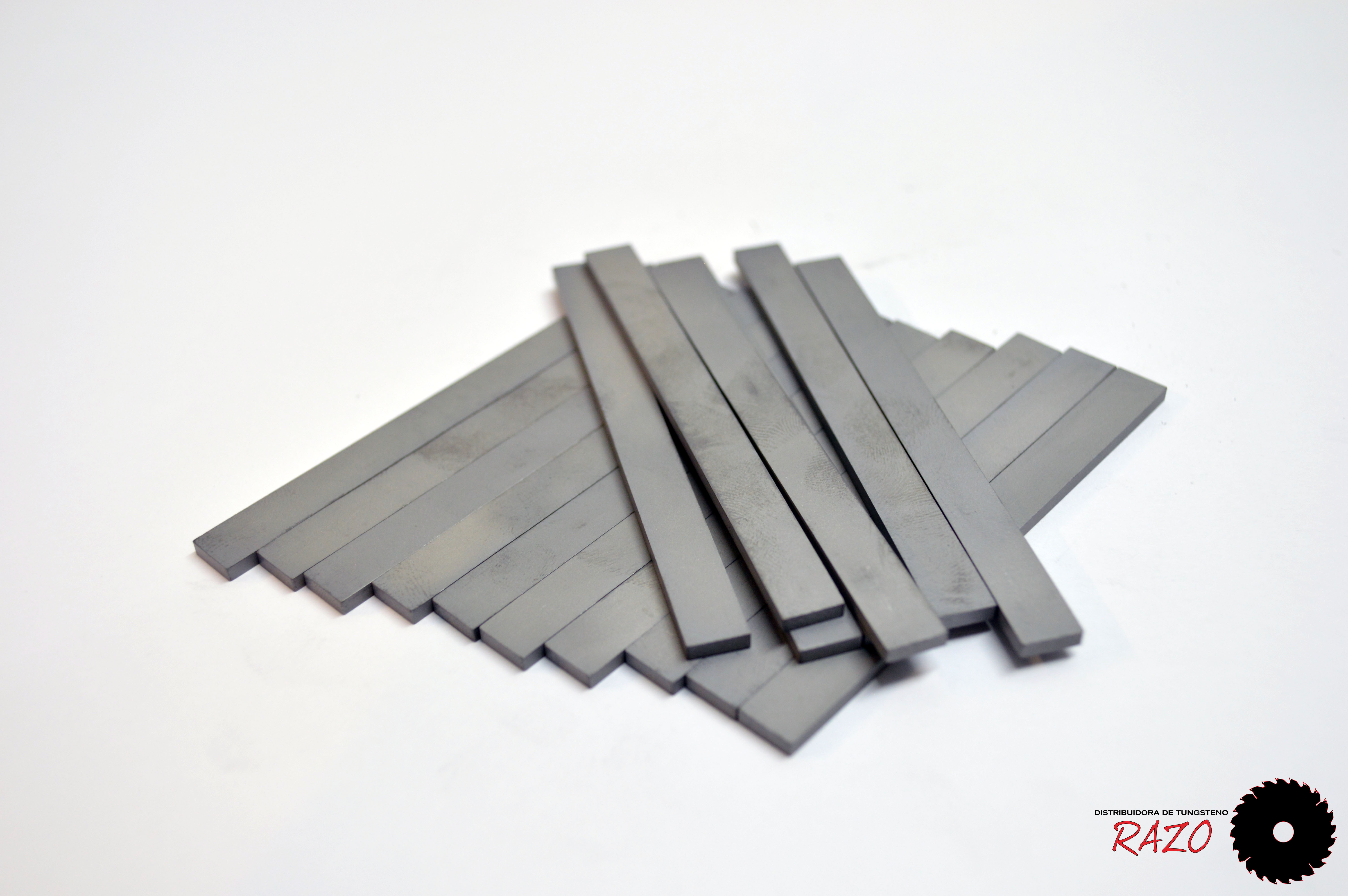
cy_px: 448
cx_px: 674
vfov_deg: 34.1
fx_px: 1459
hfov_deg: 49.6
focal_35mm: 39
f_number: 4.2
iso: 400
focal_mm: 26
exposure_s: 1/25
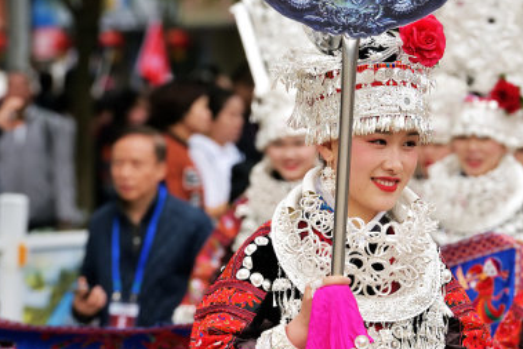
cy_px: 232
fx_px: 5290
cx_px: 371
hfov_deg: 5.7
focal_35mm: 364
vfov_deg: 3.8
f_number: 8
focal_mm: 200
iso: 1250
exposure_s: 1/1000
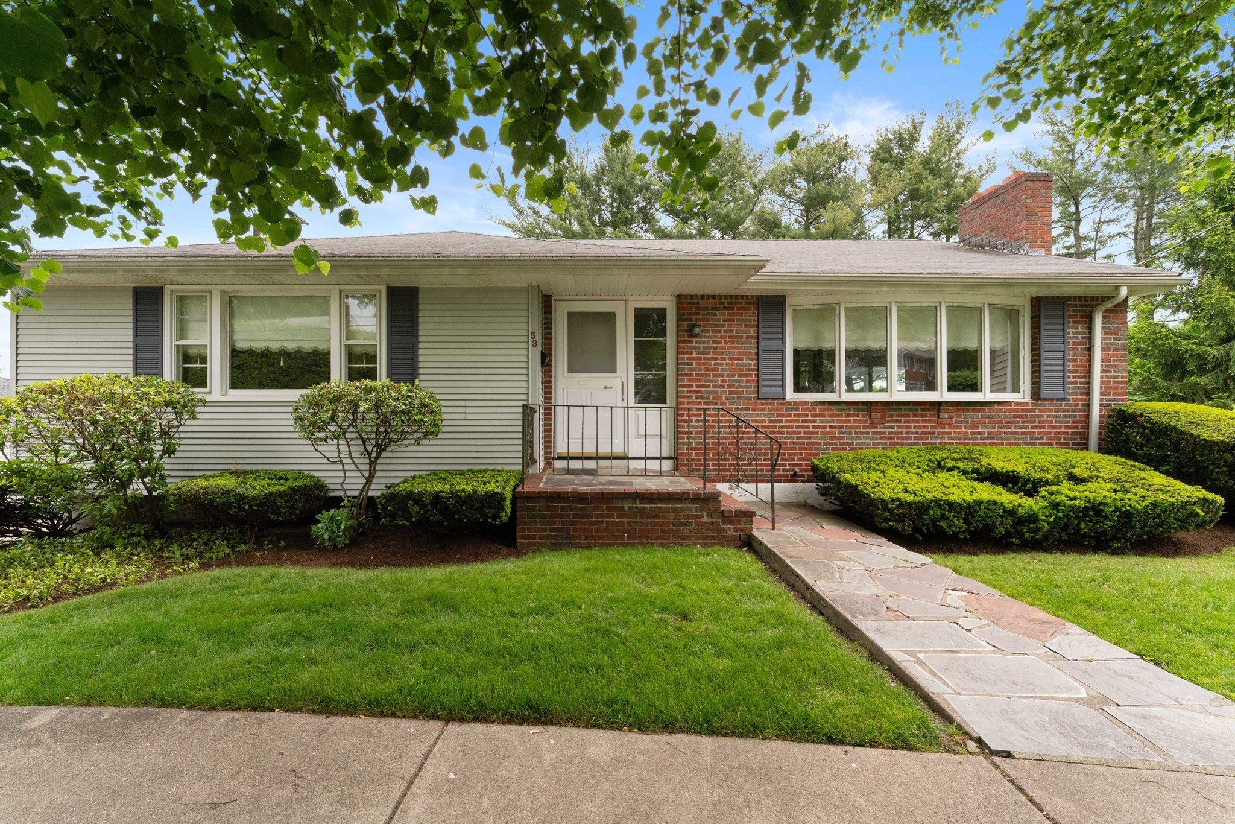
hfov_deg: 101.9
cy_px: 412
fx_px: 501
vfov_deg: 78.9
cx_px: 618
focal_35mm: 15
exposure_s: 1/800
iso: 2000
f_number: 11
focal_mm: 14.6
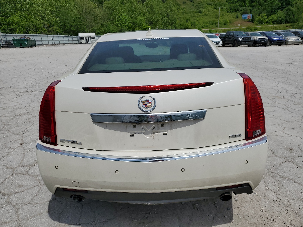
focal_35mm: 26
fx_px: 228
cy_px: 114
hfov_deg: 67.3
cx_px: 152
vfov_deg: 53.1
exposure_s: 1/10000
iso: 51
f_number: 1.5
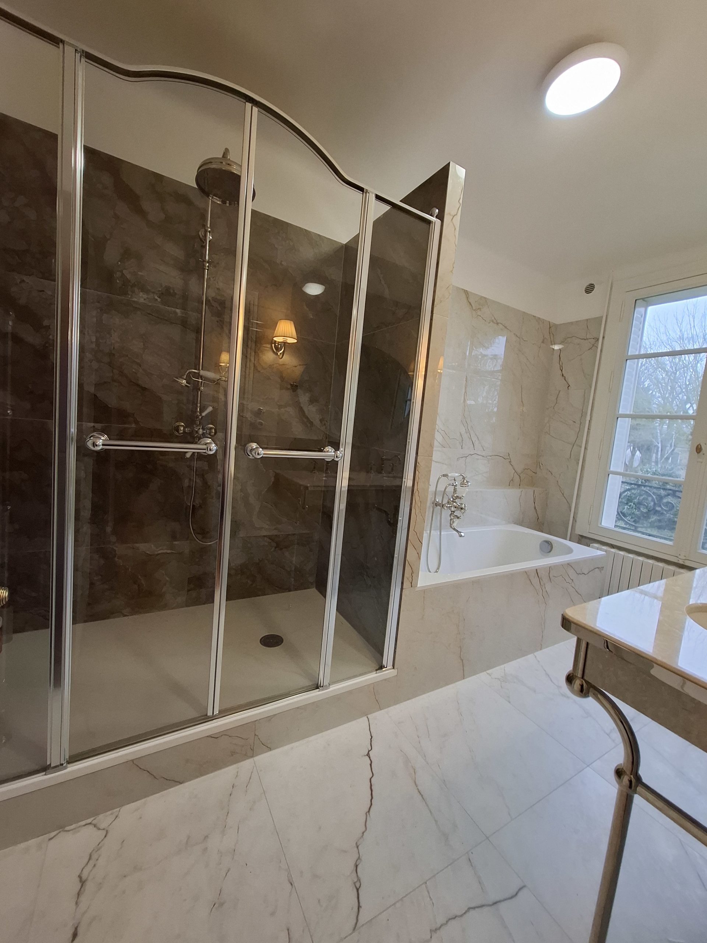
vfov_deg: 106.2
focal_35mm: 13
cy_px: 472
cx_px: 354
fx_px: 354
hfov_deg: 89.9
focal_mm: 1.74
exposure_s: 1/50
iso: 125
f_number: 2.2
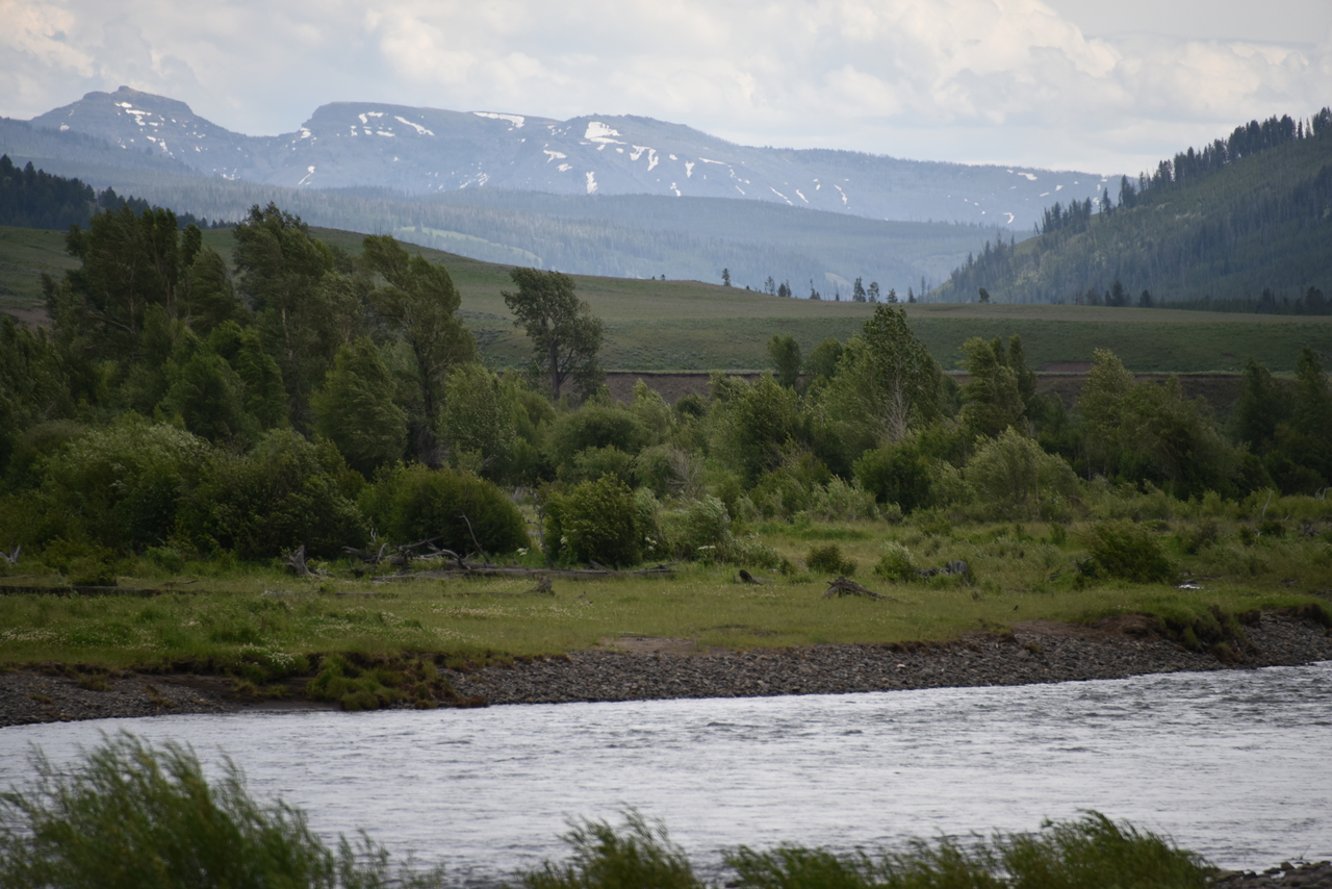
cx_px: 666
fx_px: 11102
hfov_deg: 6.9
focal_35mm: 300
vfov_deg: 4.6
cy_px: 444
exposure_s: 1/640
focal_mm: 300
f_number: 5.6
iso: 220
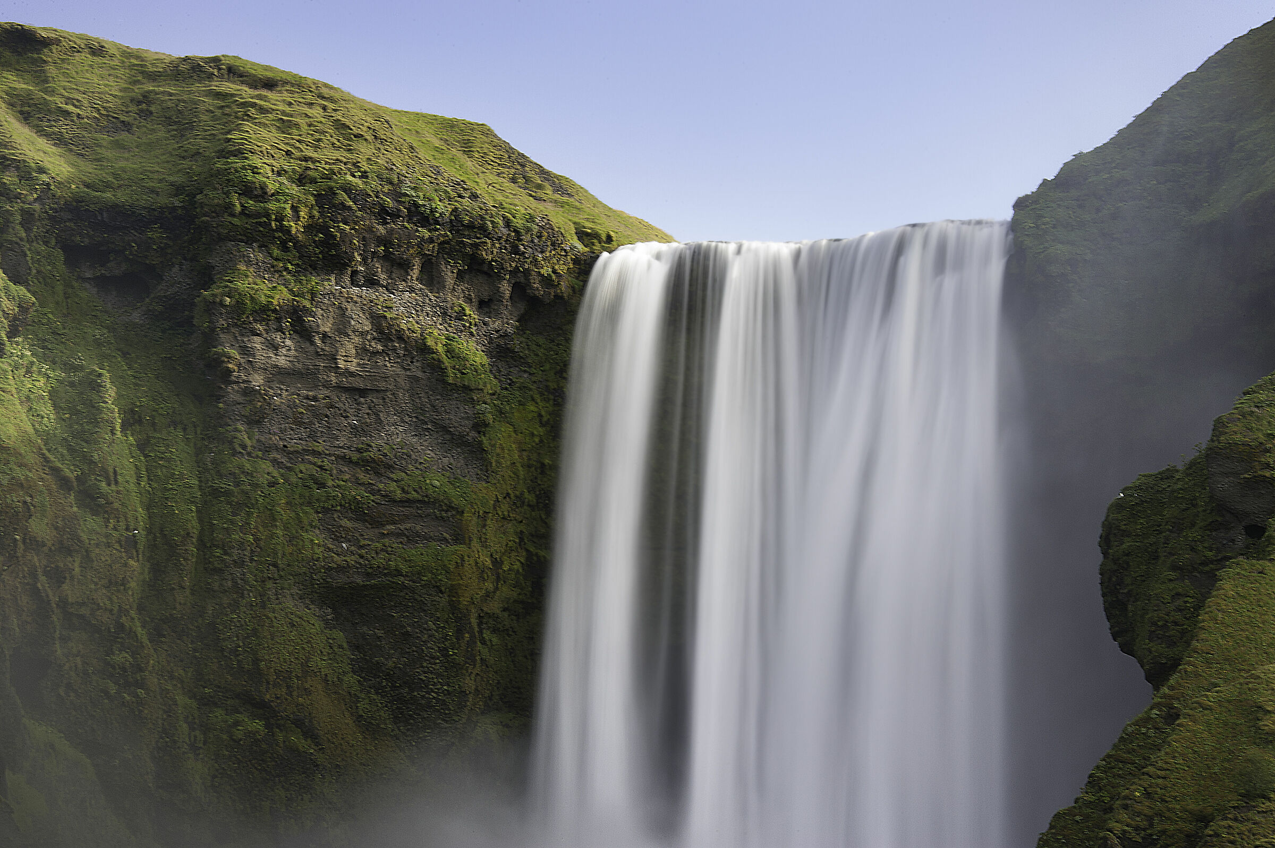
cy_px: 424
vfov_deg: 13.0
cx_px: 638
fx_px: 3716
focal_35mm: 105
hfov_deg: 19.5
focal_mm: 105
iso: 100
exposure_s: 1
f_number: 36
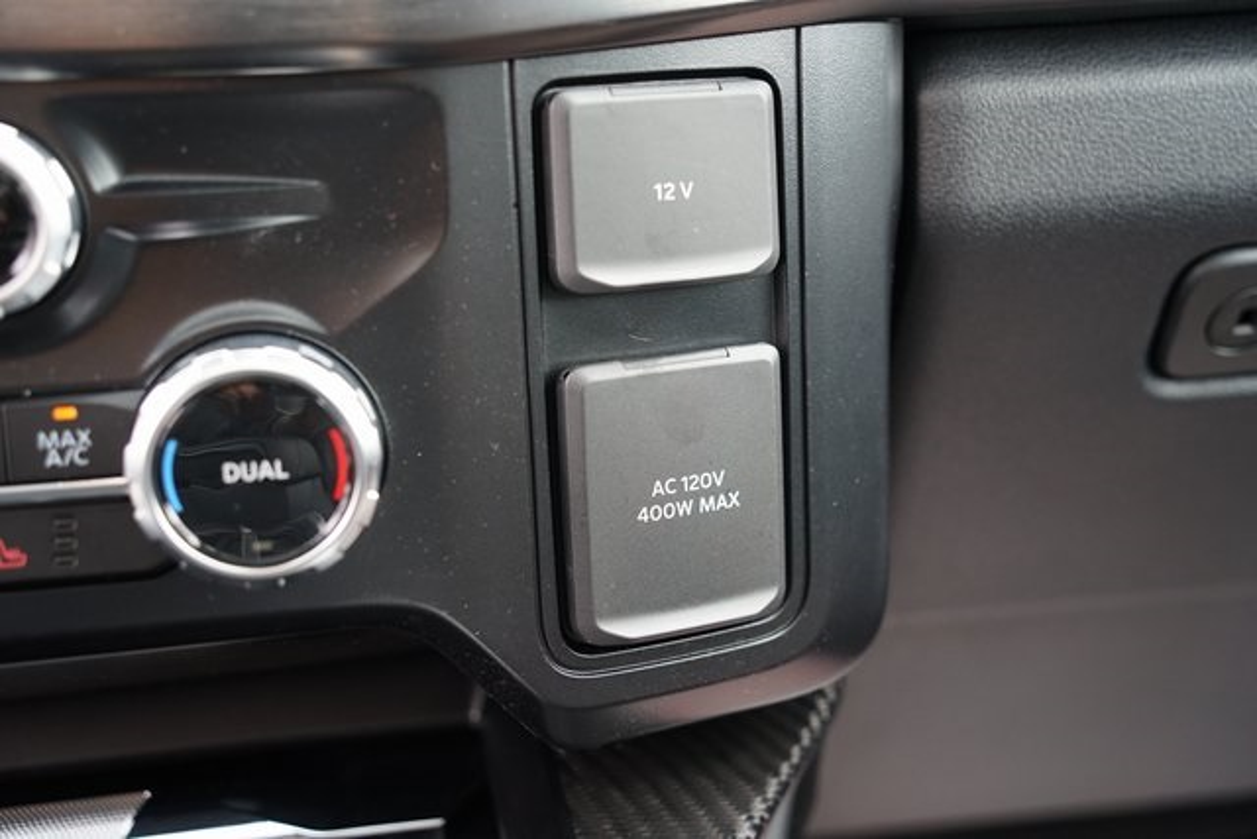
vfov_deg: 27.0
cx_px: 628
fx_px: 1746
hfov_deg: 39.6
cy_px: 420
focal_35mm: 50
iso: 1250
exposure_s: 1/60
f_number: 4
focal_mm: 50
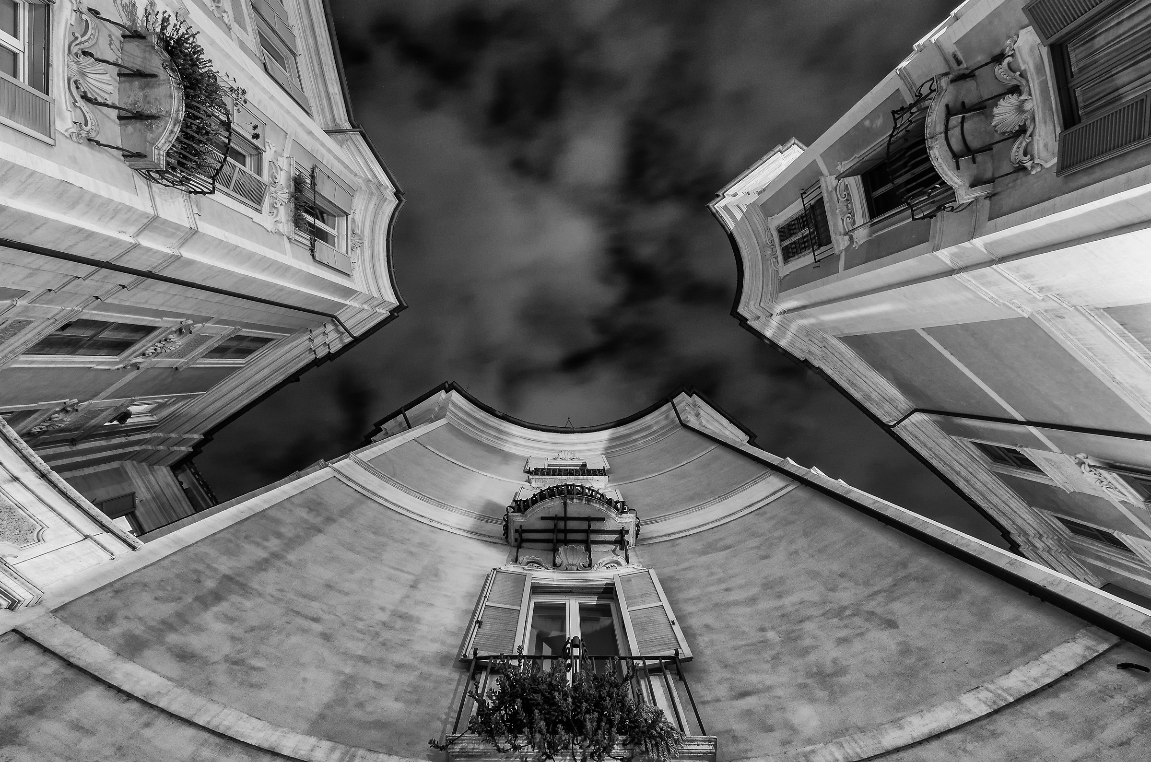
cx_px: 576
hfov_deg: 100.5
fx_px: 479
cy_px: 381
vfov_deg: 77.1
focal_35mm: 15
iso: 100
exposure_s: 15
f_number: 10
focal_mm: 10
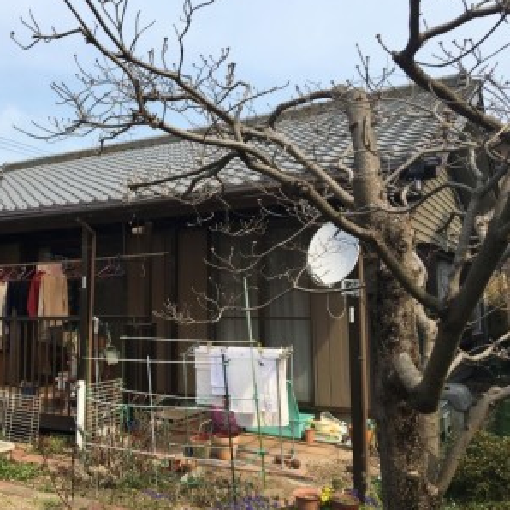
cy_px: 254
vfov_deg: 44.9
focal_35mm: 37
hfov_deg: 43.9
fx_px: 617
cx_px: 145
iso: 25
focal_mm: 4.15
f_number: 2.2
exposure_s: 1/1538
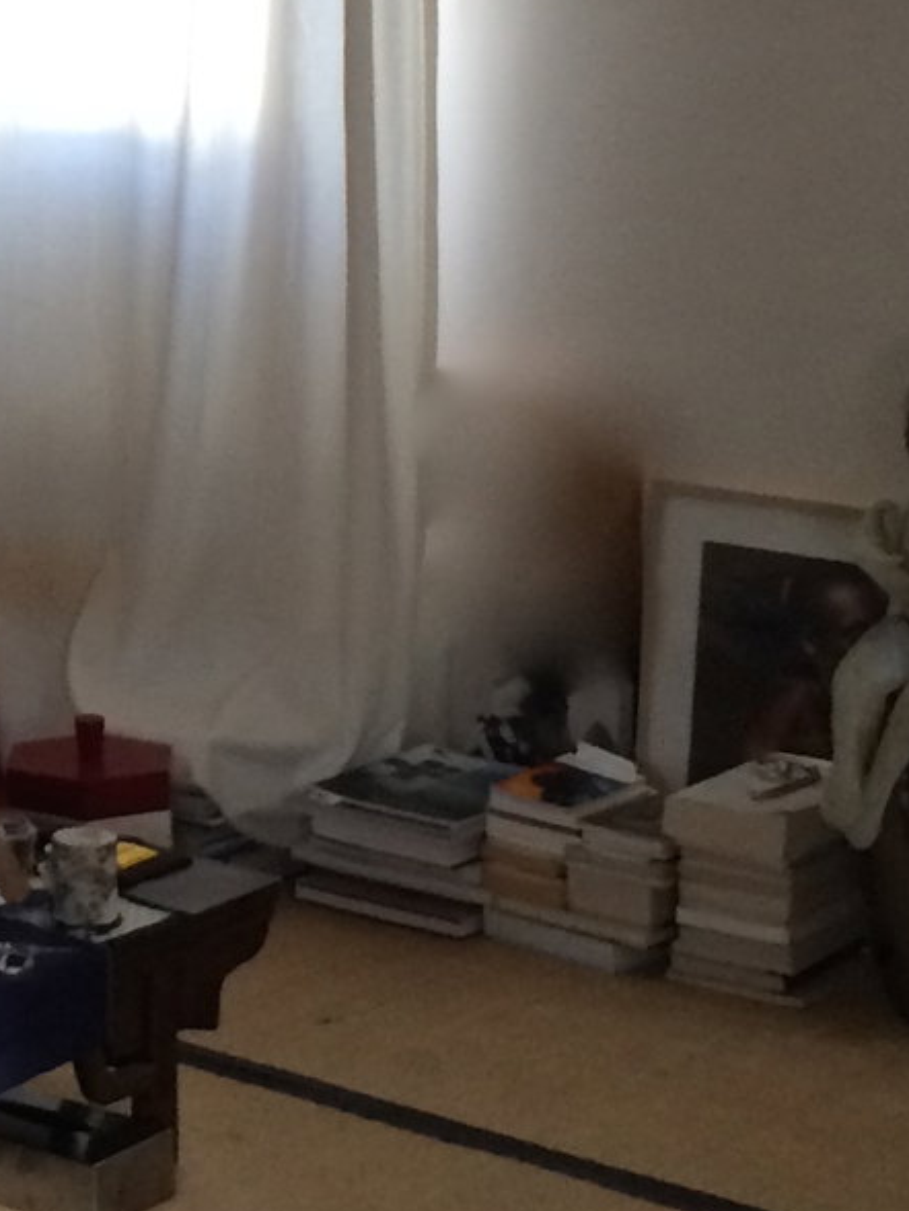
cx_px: -389
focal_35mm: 105
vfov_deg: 18.3
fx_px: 3675
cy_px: 28
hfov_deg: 13.4
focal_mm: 4.15
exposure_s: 1/30
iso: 64
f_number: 2.2
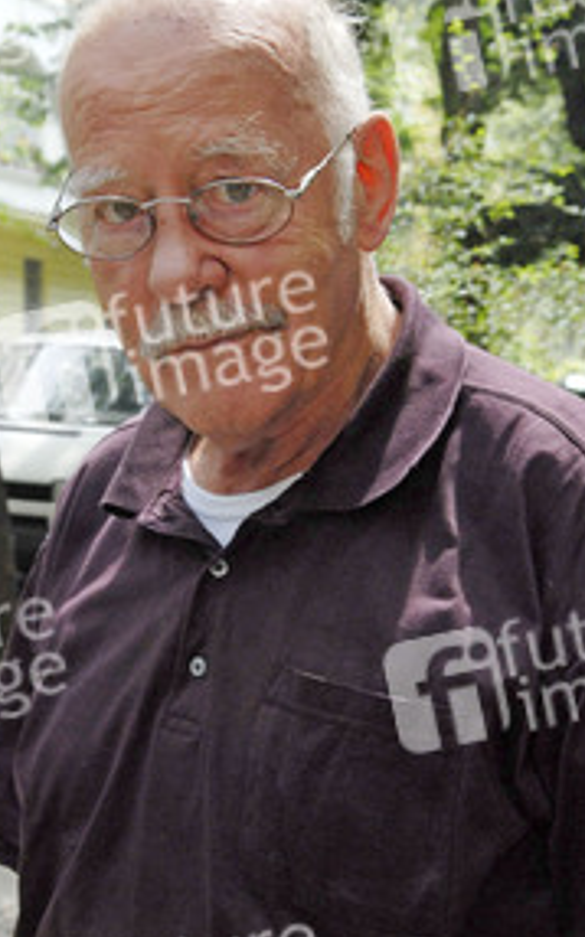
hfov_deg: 20.3
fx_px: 1635
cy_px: 513
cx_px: 258
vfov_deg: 32.0
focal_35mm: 64
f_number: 7.1
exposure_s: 1/160
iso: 400
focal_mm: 30
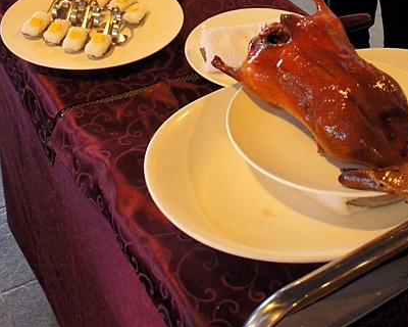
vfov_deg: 24.3
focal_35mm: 57
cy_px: -61
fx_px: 688
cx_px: 256
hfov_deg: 32.9
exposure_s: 1/25
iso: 1600
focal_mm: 18
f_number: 6.3
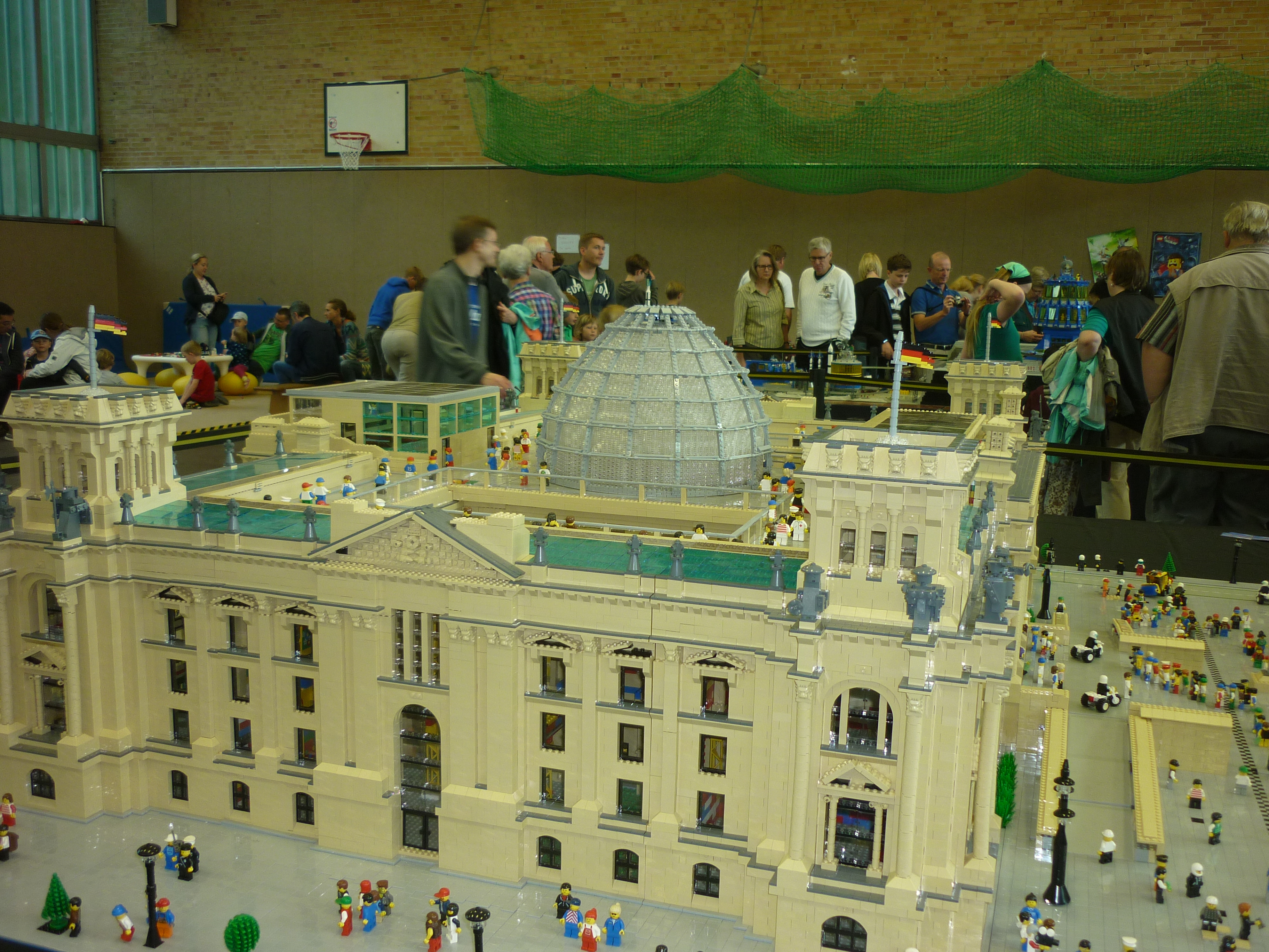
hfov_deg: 55.4
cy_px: 476
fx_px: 1210
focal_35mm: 33
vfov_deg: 42.9
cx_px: 634
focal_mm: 5.5
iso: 100
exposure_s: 1/30
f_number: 2.8
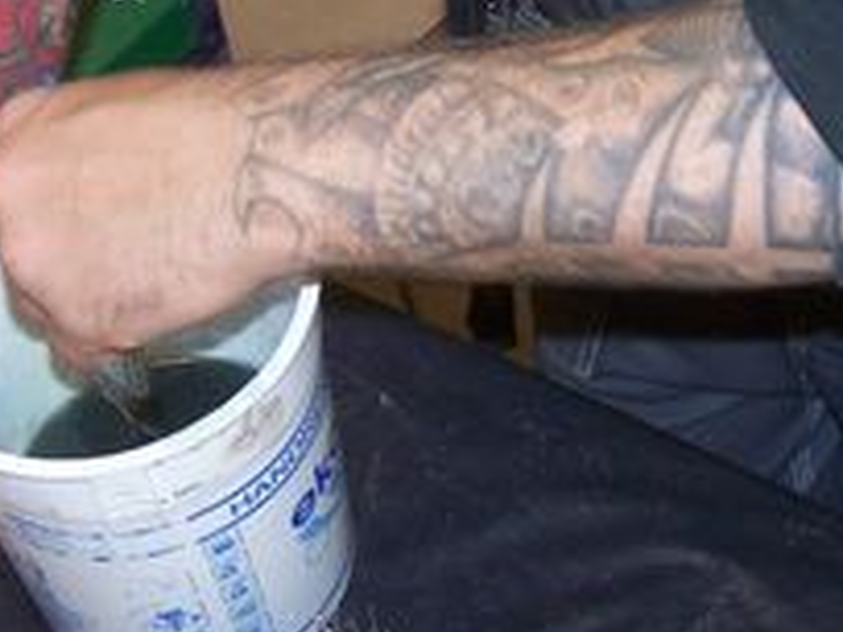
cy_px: 116
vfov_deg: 12.4
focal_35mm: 119
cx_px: 545
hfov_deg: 16.5
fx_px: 2898
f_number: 2.8
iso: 80
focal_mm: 6.3
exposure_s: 1/60
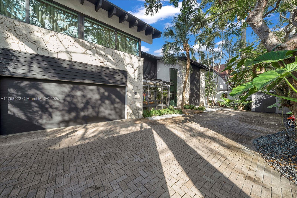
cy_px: 99
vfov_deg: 90.0
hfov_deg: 112.6
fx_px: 99
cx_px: 148
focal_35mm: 12
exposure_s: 1/13
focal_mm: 12
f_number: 11
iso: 50
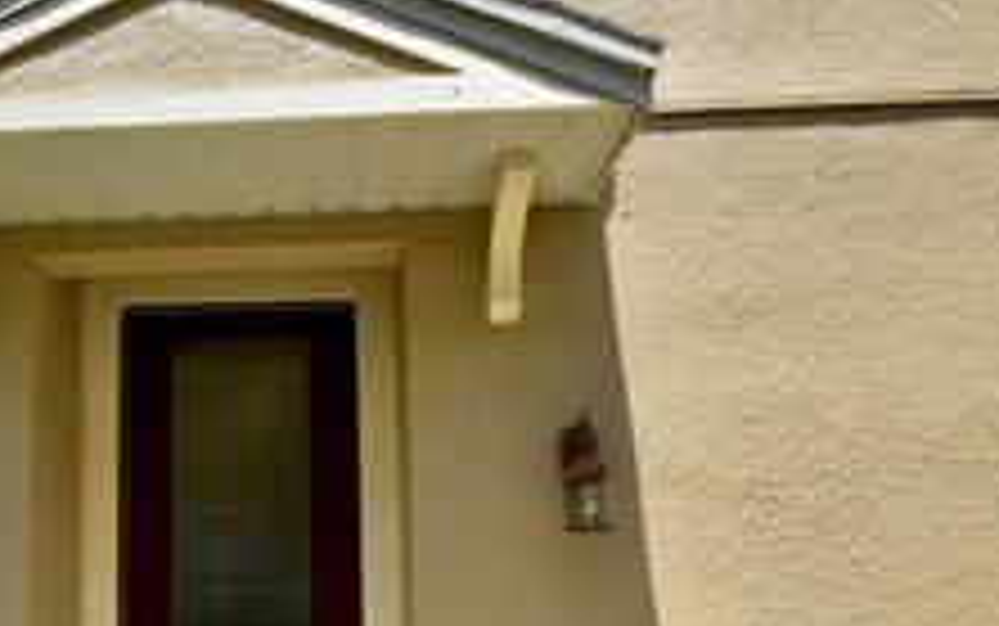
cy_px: 500
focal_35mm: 33
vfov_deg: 37.0
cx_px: 310
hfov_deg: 56.5
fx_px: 899
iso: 160
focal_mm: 10
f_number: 10
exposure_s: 1/200
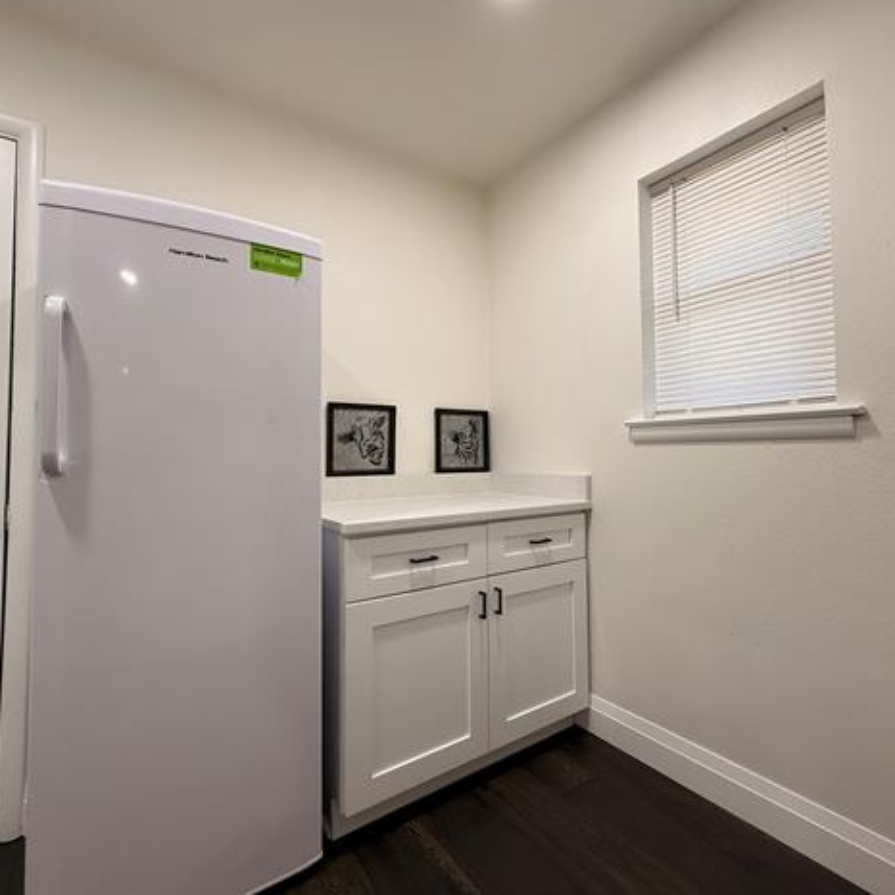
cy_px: 436
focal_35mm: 17
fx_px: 497
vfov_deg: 84.0
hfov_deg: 83.9
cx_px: 469
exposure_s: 1/120
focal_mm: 2.22
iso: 160
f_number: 2.2
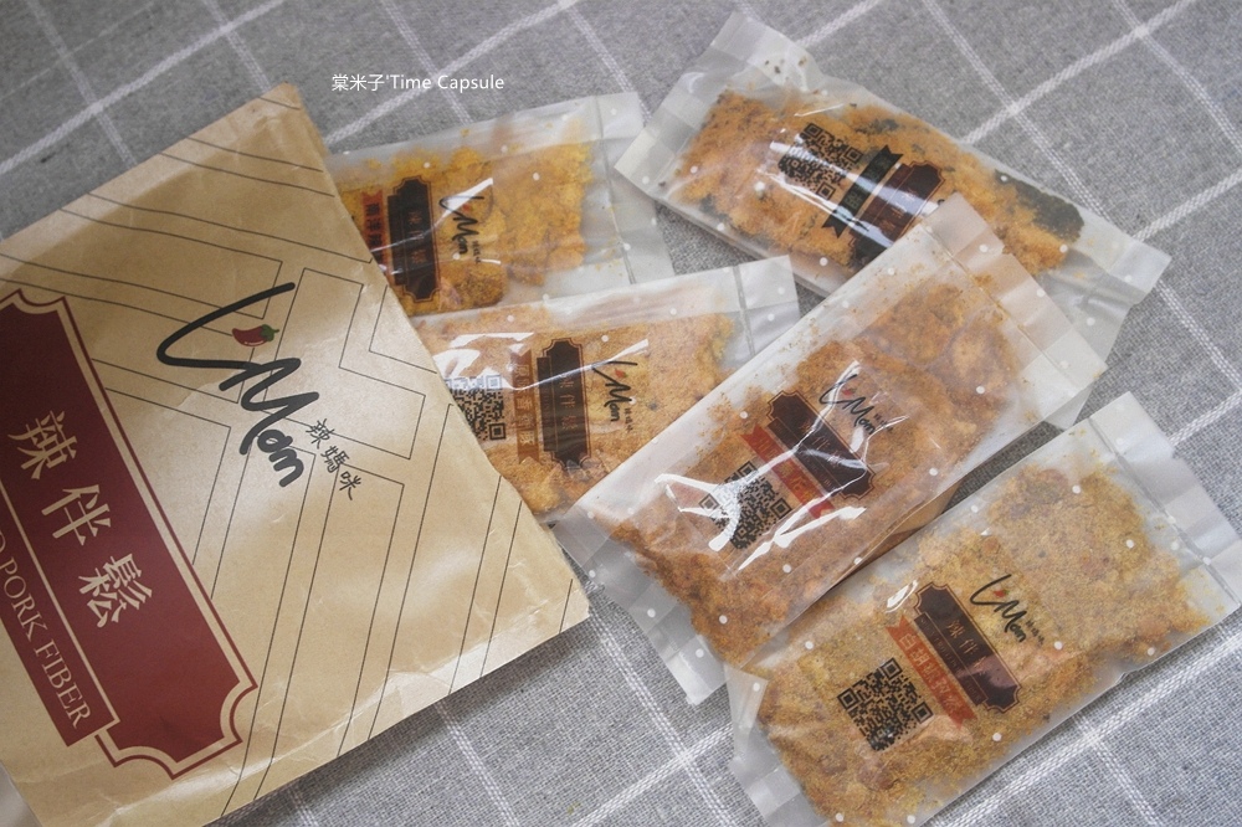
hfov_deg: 37.5
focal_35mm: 53
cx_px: 621
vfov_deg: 25.5
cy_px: 414
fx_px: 1828
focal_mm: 35
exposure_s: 1/30
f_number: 4.5
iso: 800
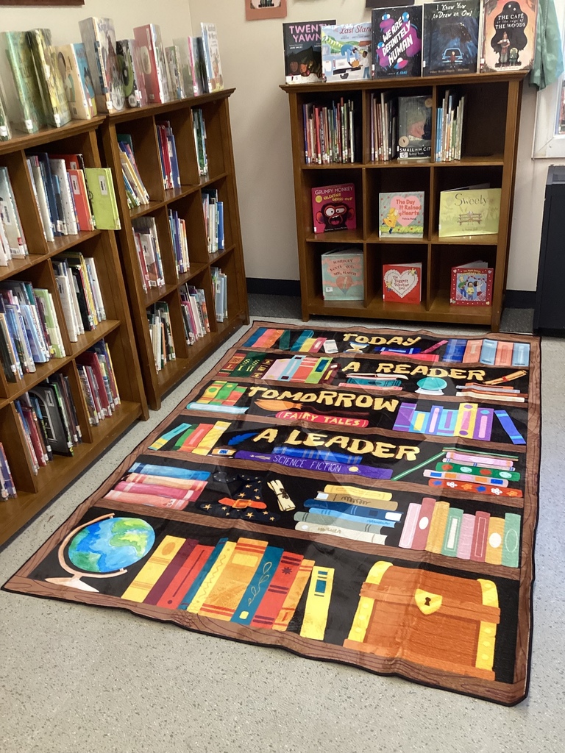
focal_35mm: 31
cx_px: 282
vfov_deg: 58.4
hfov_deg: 45.4
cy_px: 376
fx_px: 675
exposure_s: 1/60
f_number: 2.4
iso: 200
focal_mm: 3.3
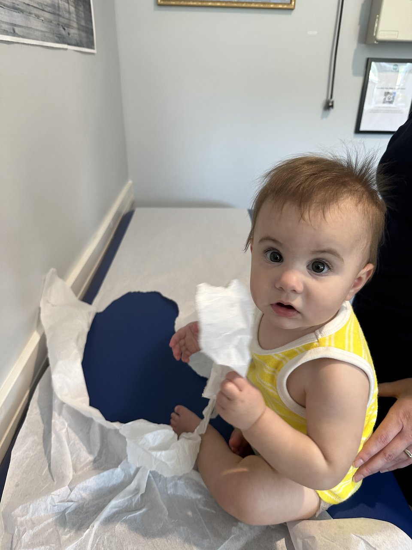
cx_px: 206
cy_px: 275
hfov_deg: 56.8
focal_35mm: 24
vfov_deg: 71.6
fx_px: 381
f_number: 1.78
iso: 160
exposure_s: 1/60
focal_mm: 6.86
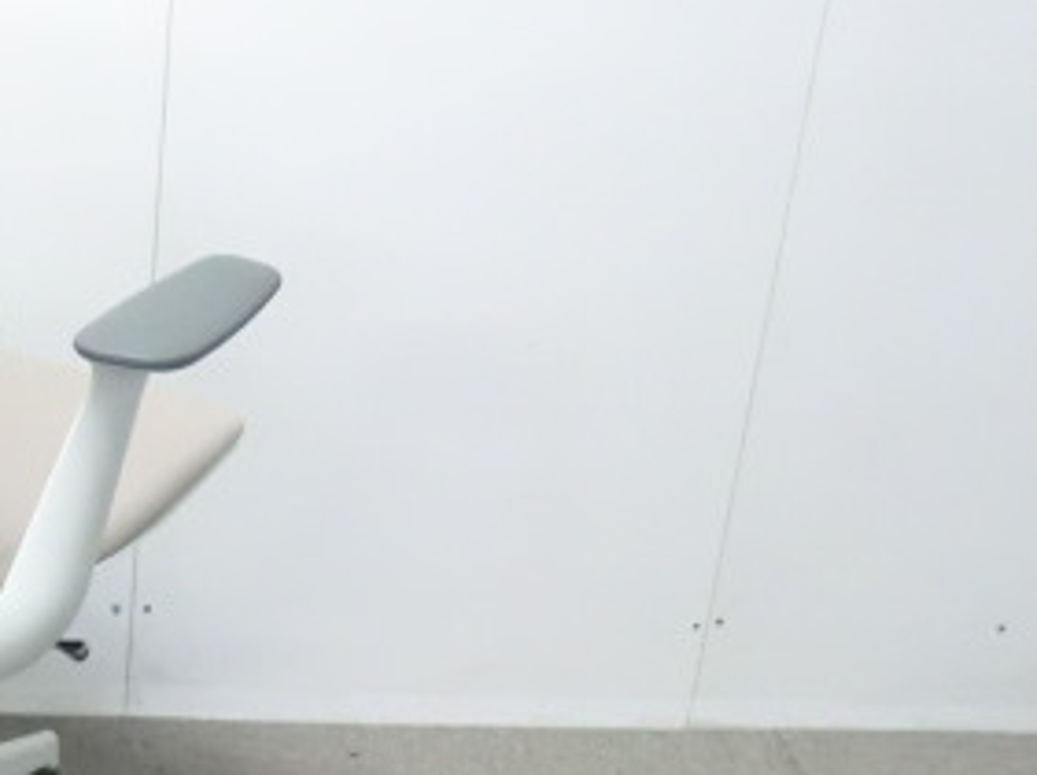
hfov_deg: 24.8
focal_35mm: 73
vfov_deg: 20.1
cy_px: 439
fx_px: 2184
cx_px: -122
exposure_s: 1/40
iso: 800
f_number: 3.5
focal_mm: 5.8
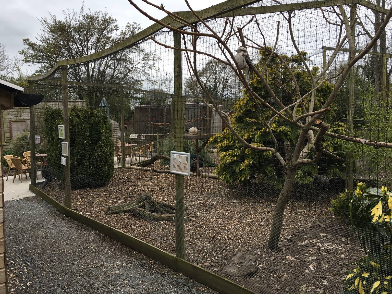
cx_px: 196
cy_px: 147
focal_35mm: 29
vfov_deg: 48.2
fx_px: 328
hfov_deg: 61.7
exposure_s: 1/523
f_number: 2.2
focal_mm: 4.15
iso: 25
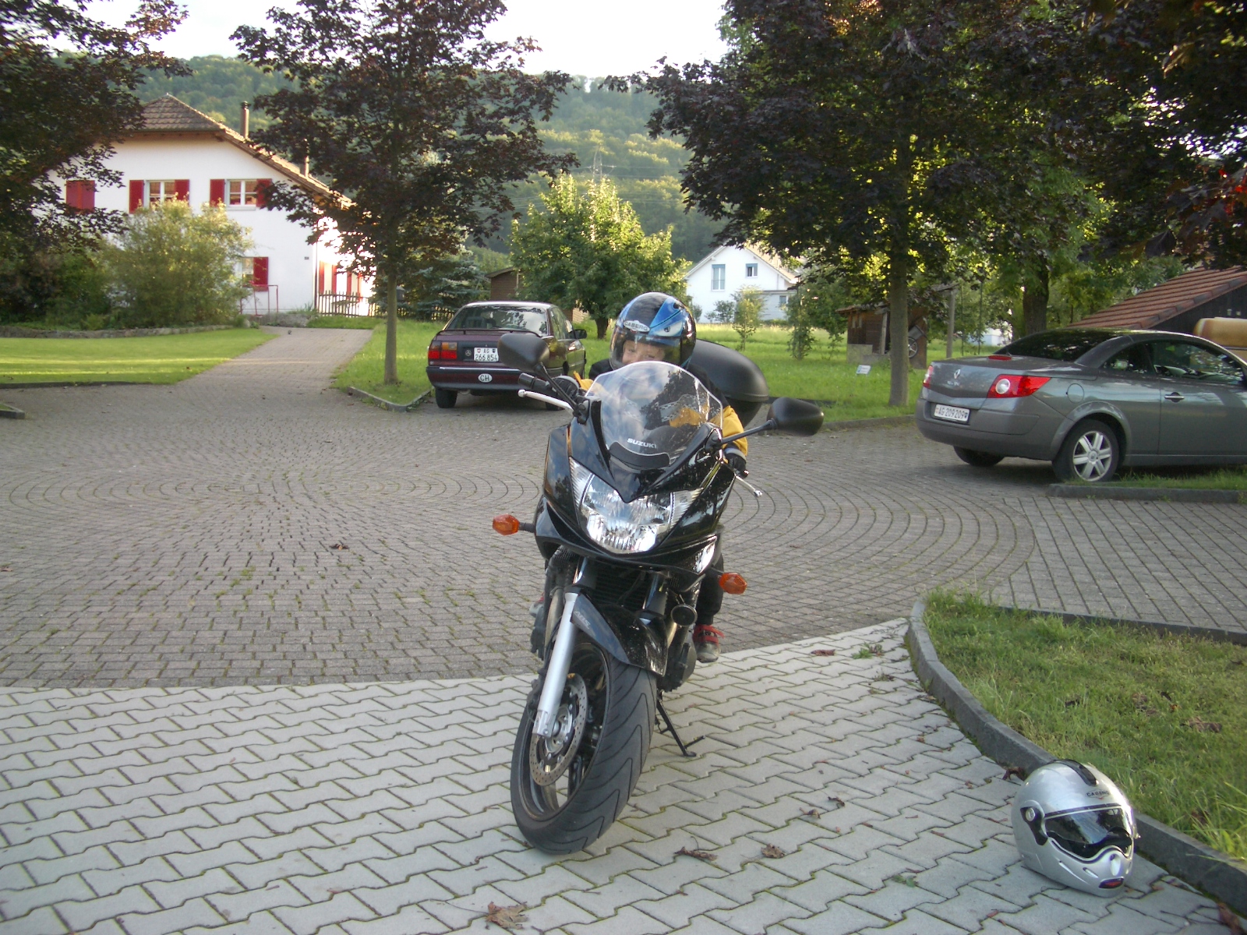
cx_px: 624
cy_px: 468
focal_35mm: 35
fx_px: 1261
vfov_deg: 40.7
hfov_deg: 52.6
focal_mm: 5.8
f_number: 2.6
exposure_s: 1/80
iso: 50
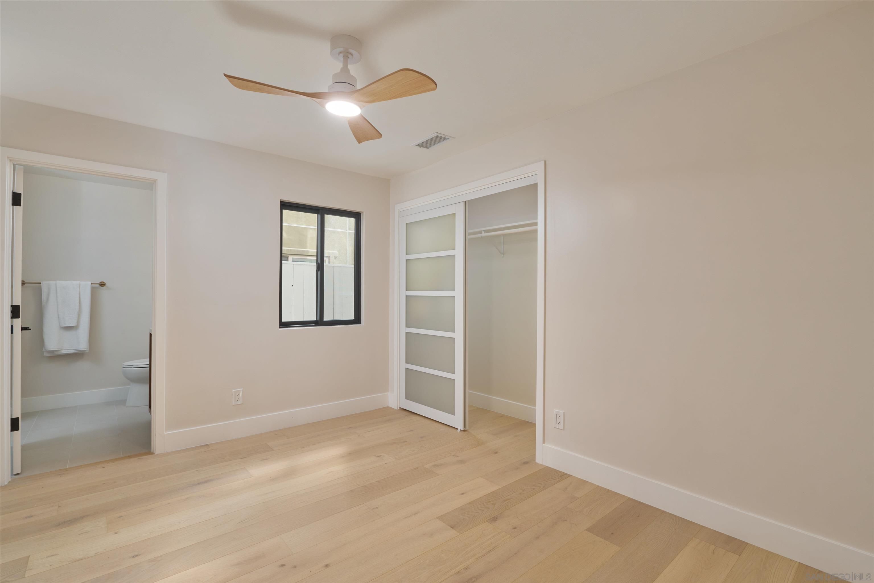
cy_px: 292
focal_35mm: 16
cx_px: 437
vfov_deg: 72.1
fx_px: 401
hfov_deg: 95.0
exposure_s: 1/50
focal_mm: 16.5
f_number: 8
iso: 400
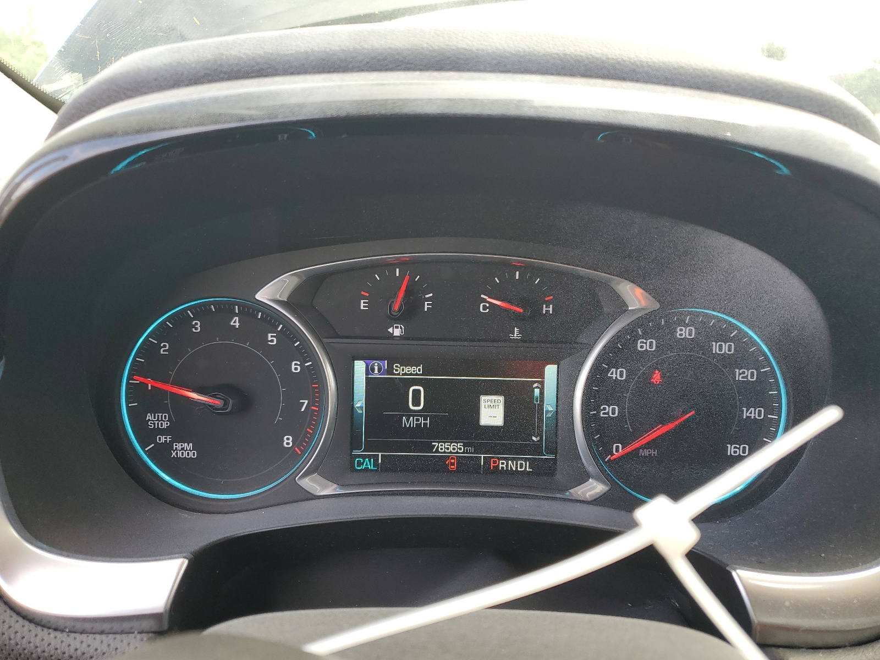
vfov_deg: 53.1
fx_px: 661
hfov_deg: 67.3
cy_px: 330
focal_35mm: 26
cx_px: 440
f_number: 1.5
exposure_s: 1/123
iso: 50
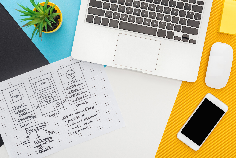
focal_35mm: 50
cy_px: 79
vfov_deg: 27.0
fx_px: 328
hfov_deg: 39.6
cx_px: 118
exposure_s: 1/160
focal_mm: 50
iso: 250
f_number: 9
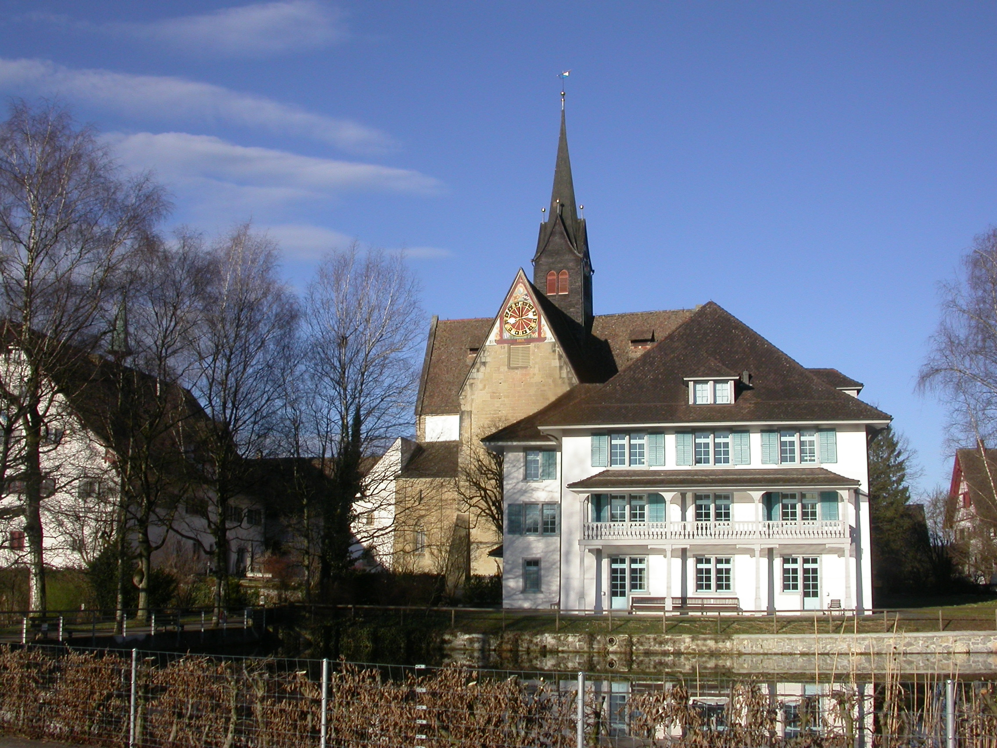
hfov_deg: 49.0
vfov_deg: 37.7
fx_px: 1094
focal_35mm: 38
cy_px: 374
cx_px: 498
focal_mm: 7.85
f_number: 7.5
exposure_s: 1/334
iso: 100
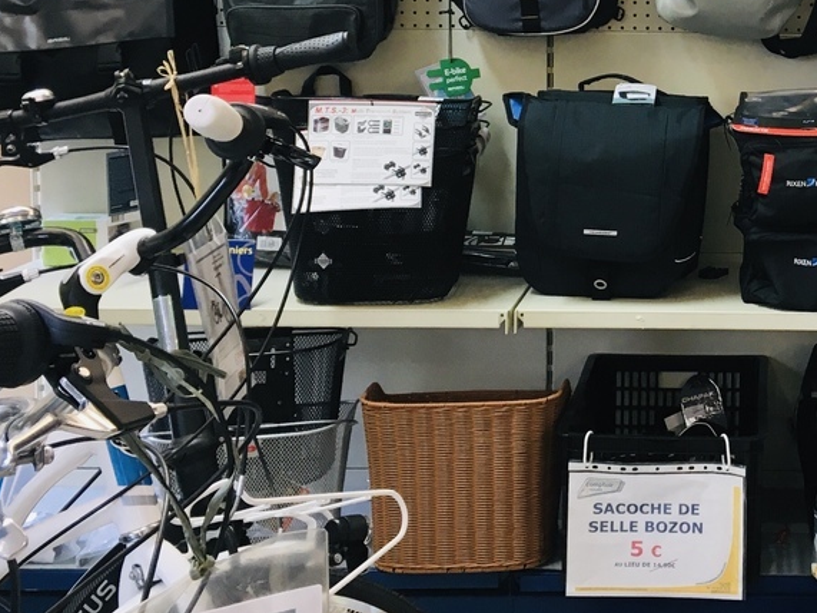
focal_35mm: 65
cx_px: 818
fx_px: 1534
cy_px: 50
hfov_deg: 28.0
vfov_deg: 22.0
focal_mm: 4.15
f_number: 2.2
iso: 80
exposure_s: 1/33
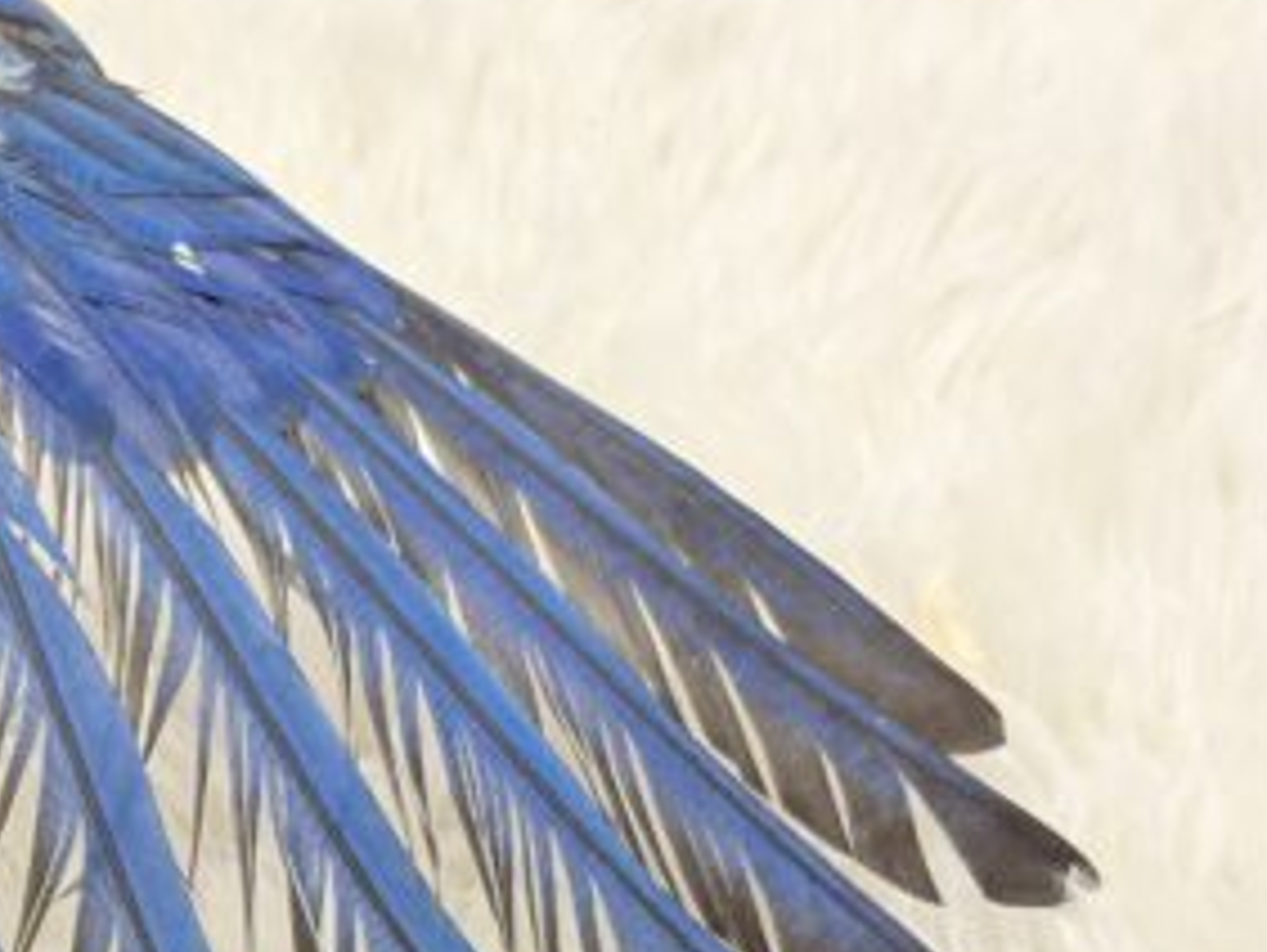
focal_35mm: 118
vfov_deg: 12.5
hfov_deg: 16.3
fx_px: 4323
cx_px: -72
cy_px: 795
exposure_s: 1/50
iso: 64
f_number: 1.6
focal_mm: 5.96
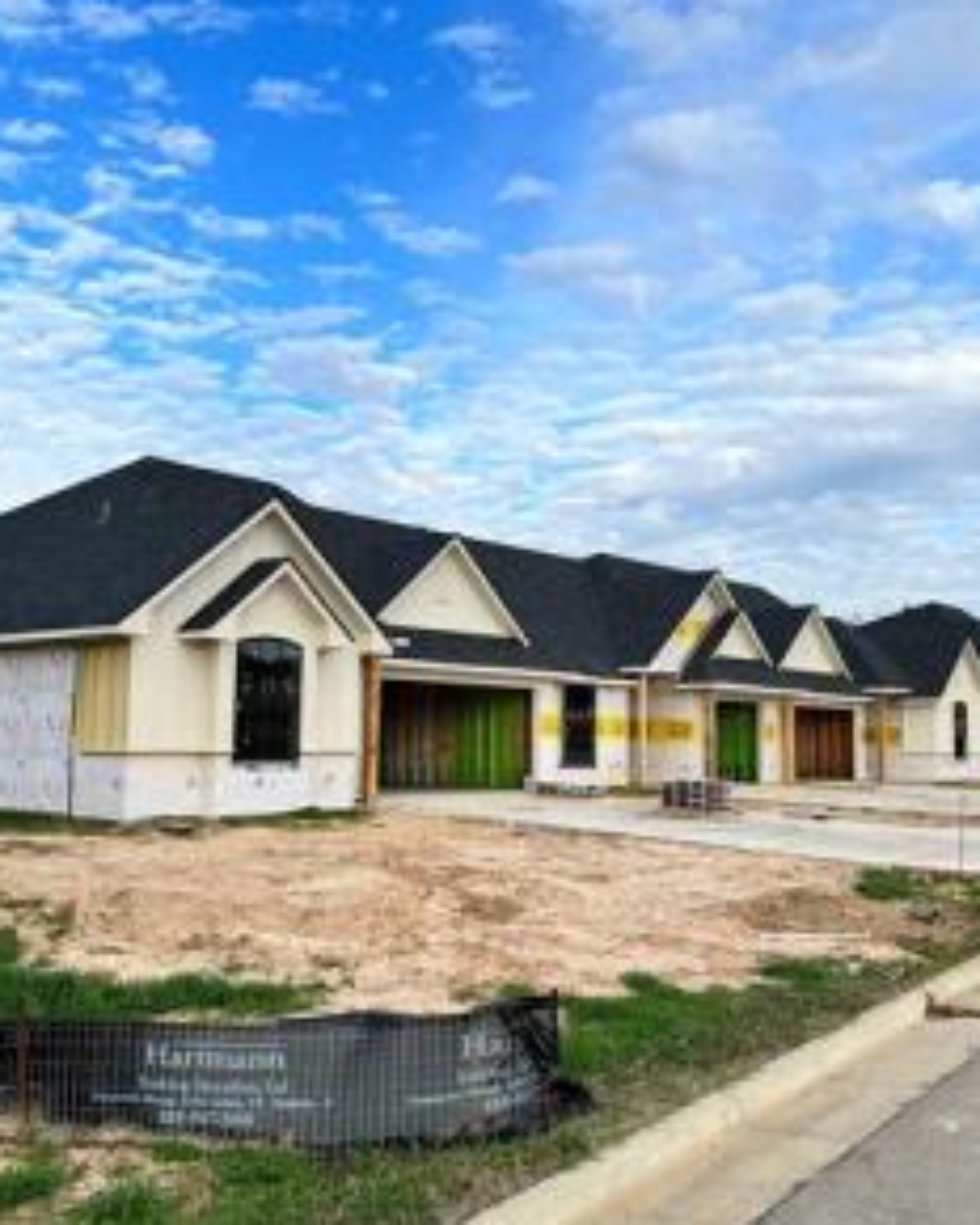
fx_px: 1269
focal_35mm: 35
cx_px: 524
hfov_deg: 42.2
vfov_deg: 51.5
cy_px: 617
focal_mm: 5.7
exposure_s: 1/3077
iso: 50
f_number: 1.5
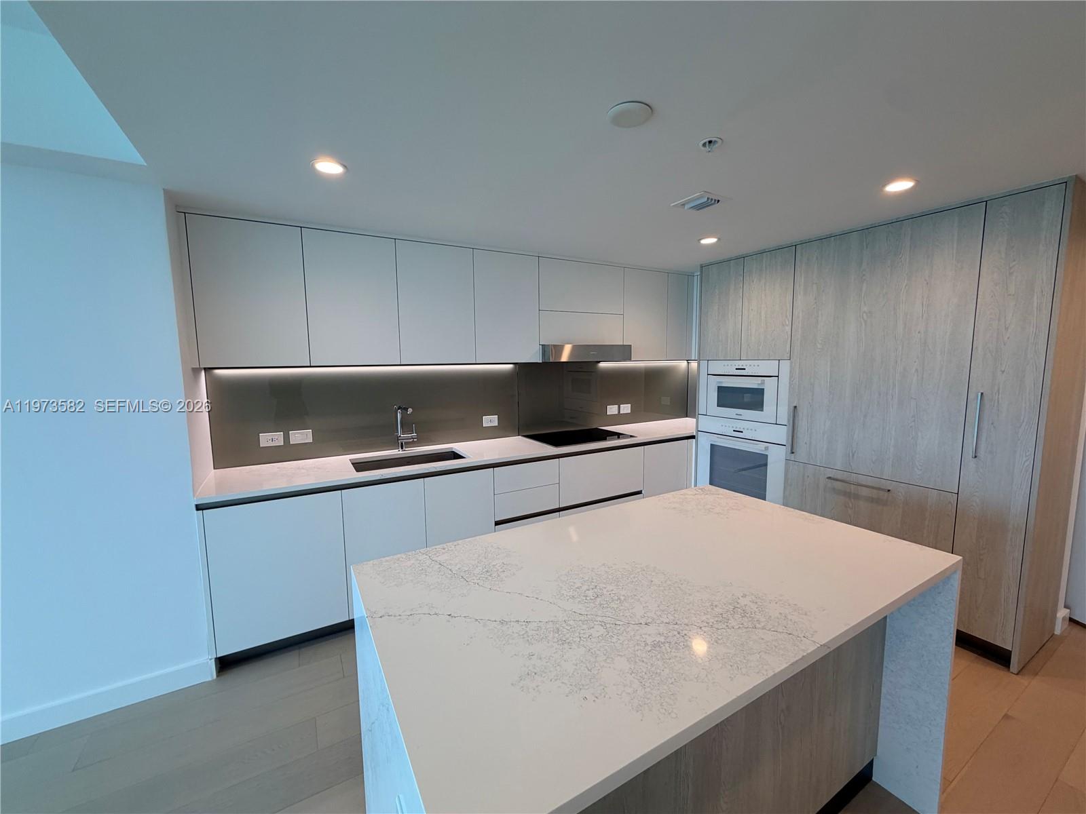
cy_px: 407
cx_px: 543
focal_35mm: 14
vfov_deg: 85.7
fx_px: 439
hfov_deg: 102.1
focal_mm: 2.22
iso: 100
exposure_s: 1/120
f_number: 2.2
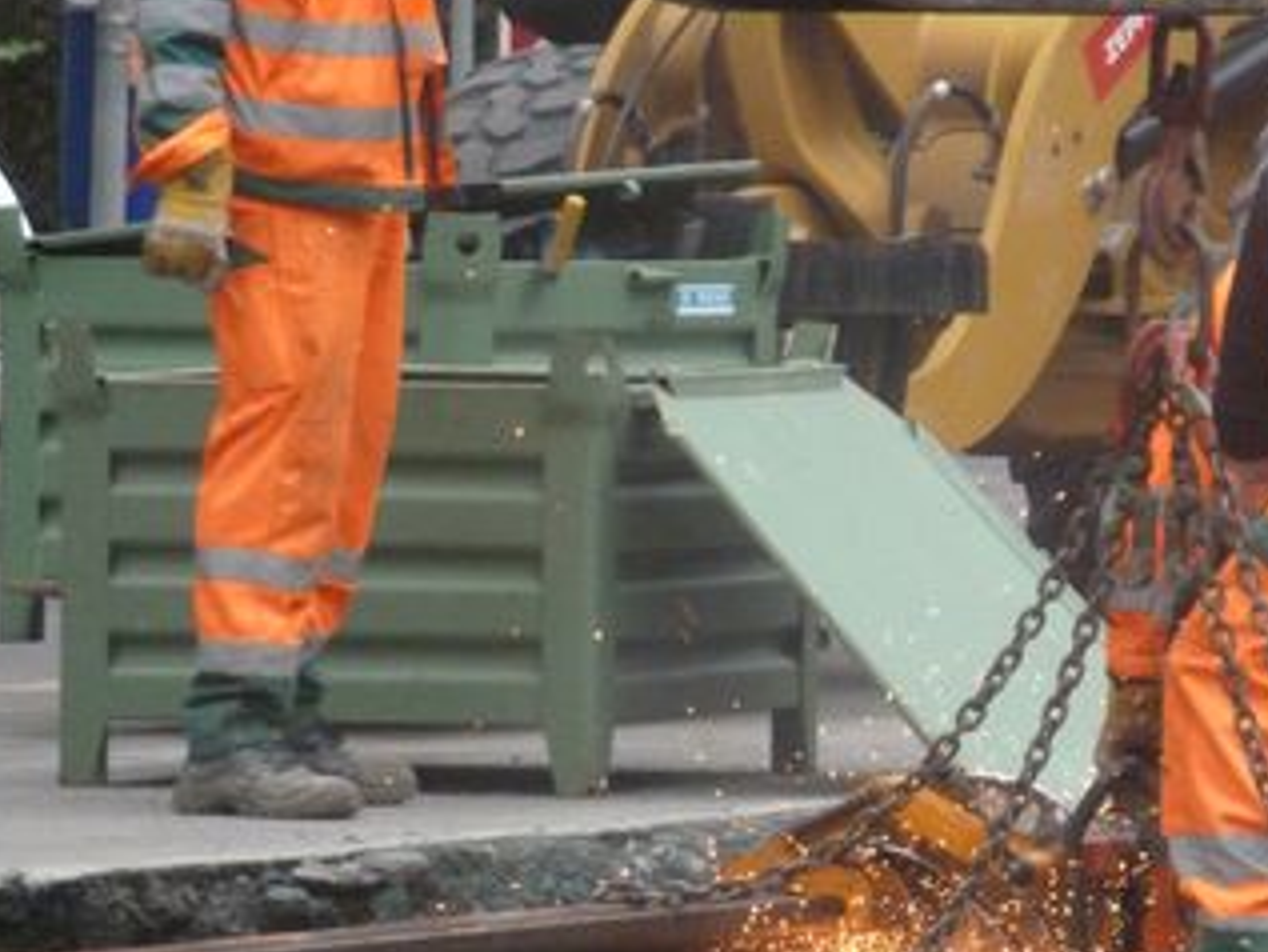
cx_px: 940
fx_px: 23746
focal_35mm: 648
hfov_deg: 3.1
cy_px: 636
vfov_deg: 2.3
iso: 800
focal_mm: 68.8
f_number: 5.9
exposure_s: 1/250
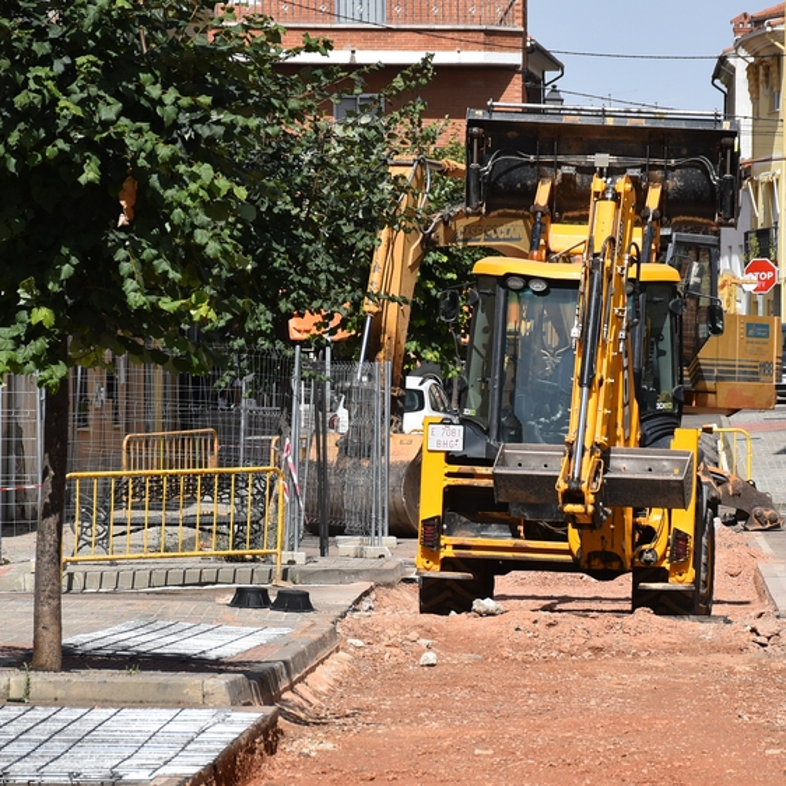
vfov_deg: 6.8
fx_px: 6651
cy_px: 531
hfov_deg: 6.8
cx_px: 513
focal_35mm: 259
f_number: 7.1
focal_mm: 95
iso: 200
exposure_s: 1/800
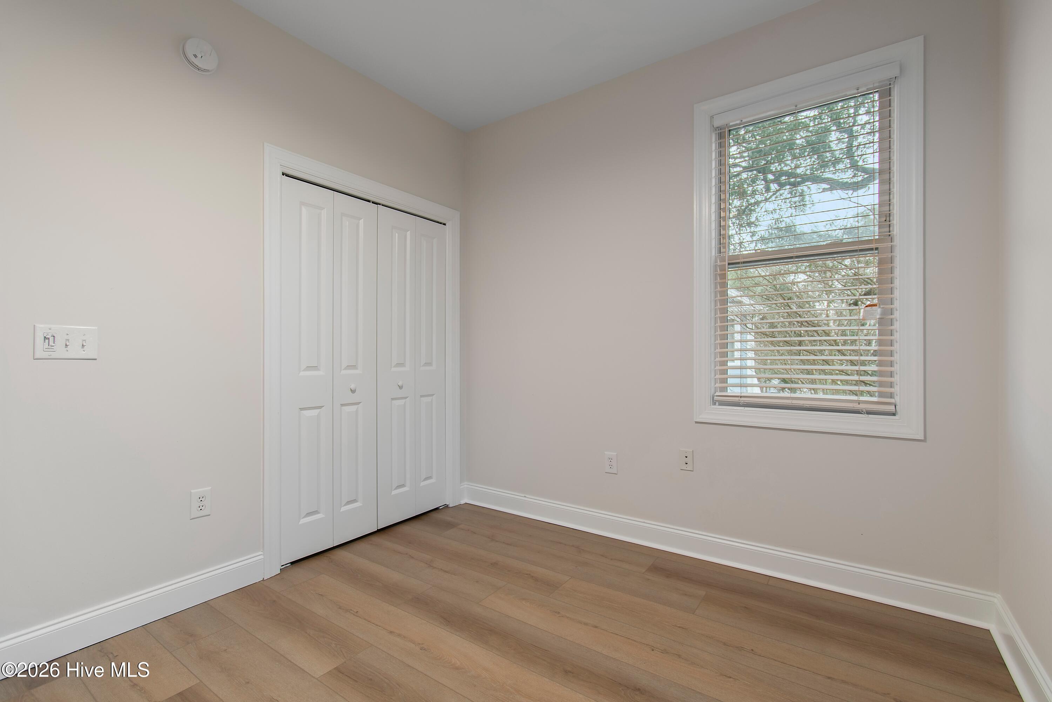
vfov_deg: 77.3
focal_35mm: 15
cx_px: 526
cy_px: 351
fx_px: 438
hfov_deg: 100.4
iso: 100
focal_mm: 10
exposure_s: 1/1.67
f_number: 4.5
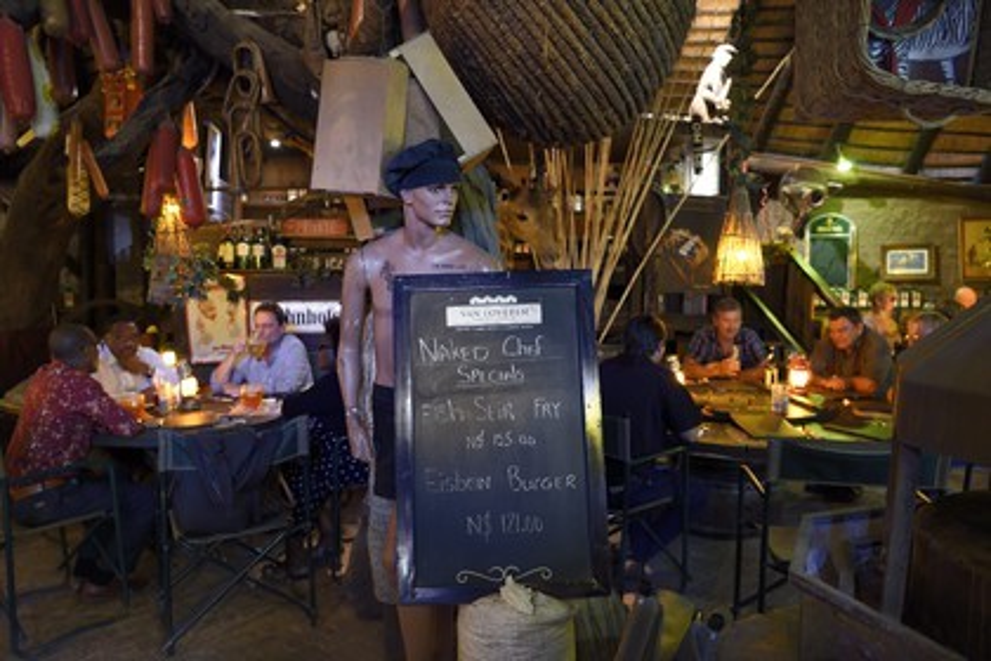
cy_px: 330
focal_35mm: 27
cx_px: 496
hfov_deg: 67.4
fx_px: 743
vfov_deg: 47.9
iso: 1600
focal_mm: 27
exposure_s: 1/15
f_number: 3.5
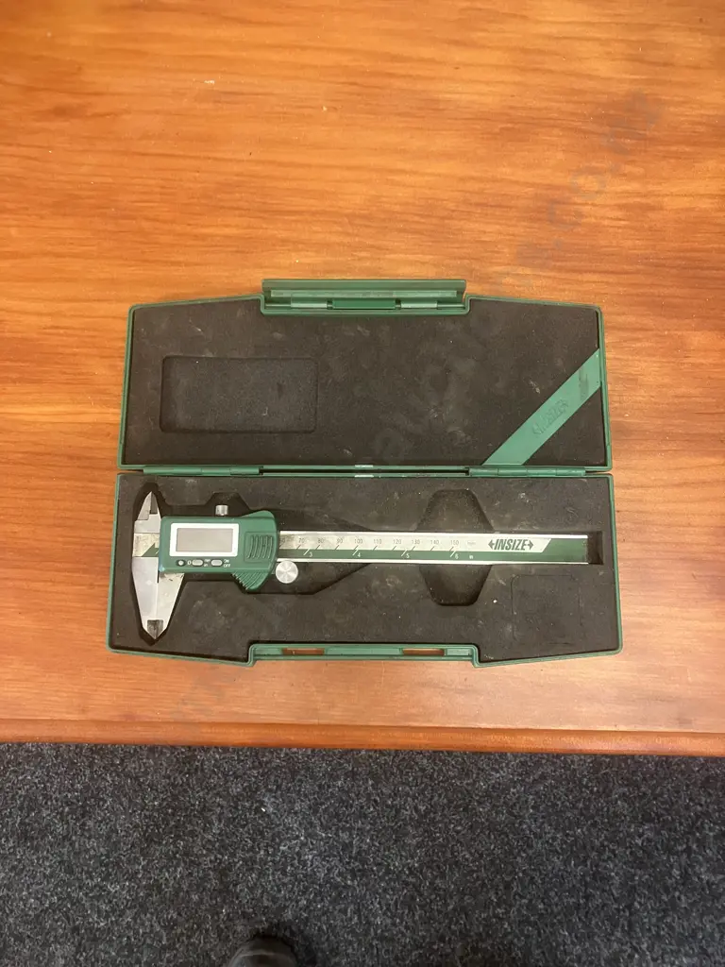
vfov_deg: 63.4
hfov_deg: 49.7
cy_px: 484
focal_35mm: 28
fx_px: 782
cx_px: 362
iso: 250
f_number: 1.8
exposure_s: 1/33
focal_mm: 3.99
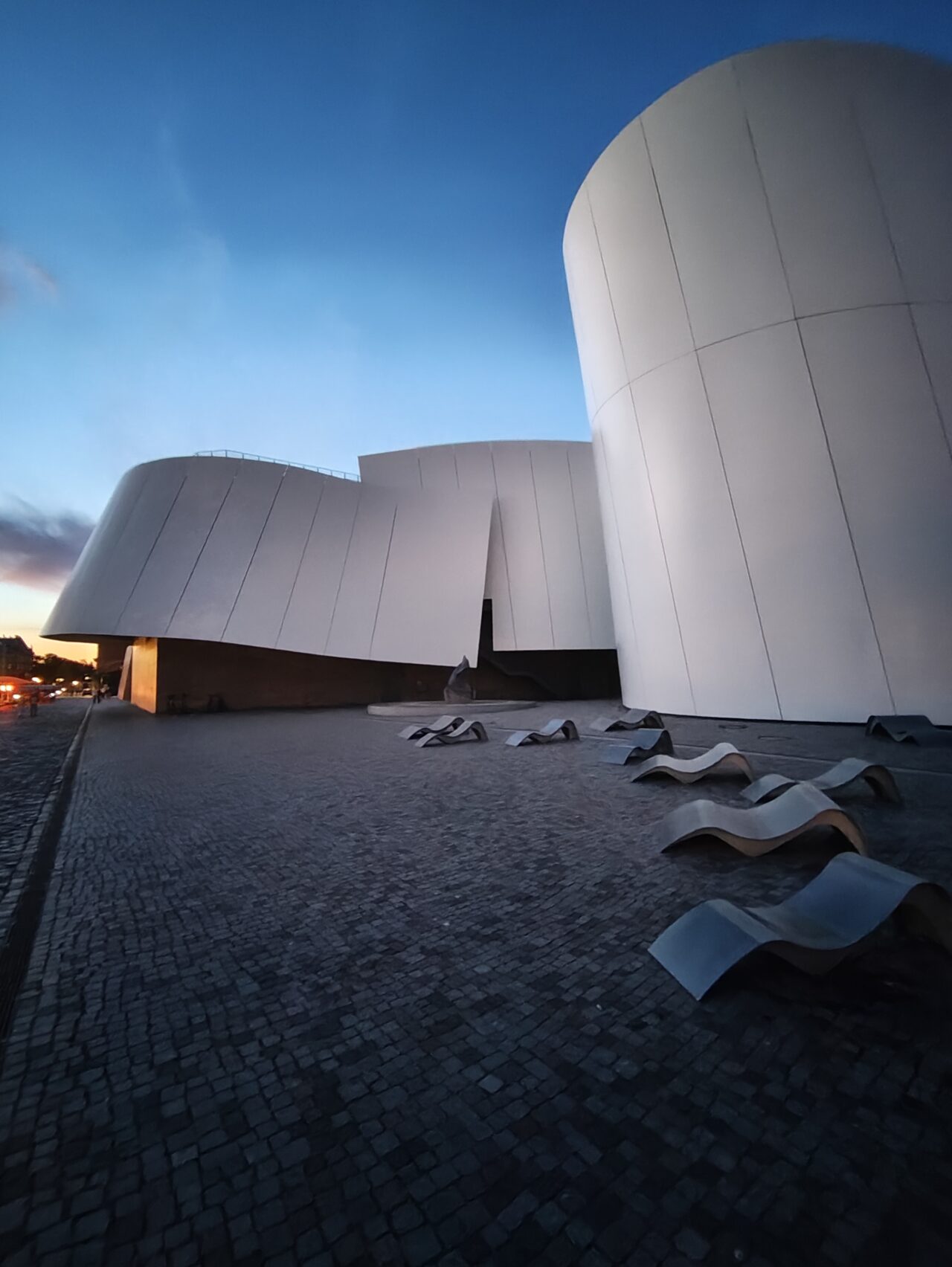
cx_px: 476
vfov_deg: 98.1
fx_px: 549
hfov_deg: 81.8
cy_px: 634
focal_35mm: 15
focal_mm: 1.64
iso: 2676
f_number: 2.2
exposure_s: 1/7.14
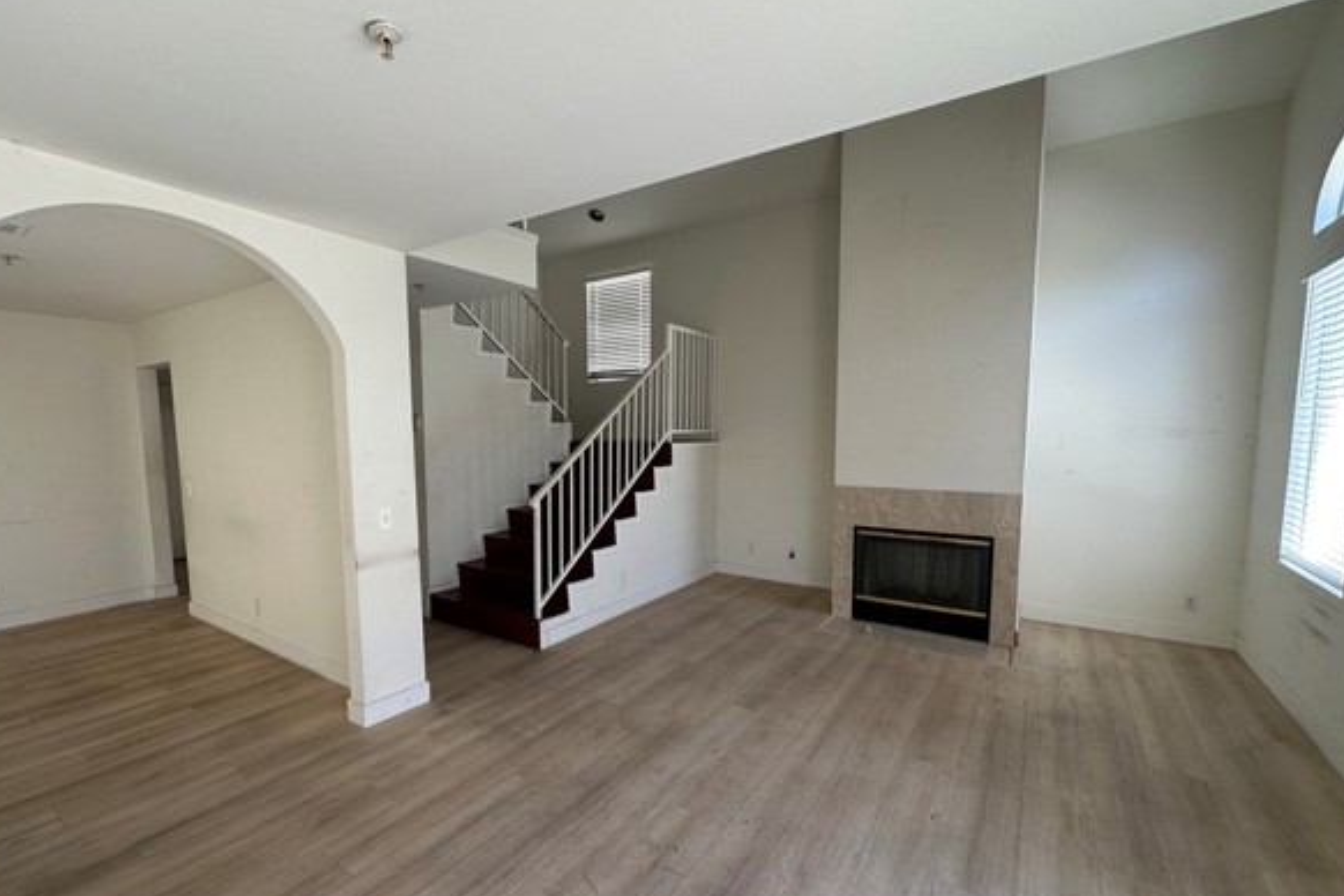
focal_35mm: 16
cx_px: 635
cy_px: 487
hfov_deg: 96.6
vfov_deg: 73.6
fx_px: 597
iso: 64
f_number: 2.2
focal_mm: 2.22
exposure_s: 1/99
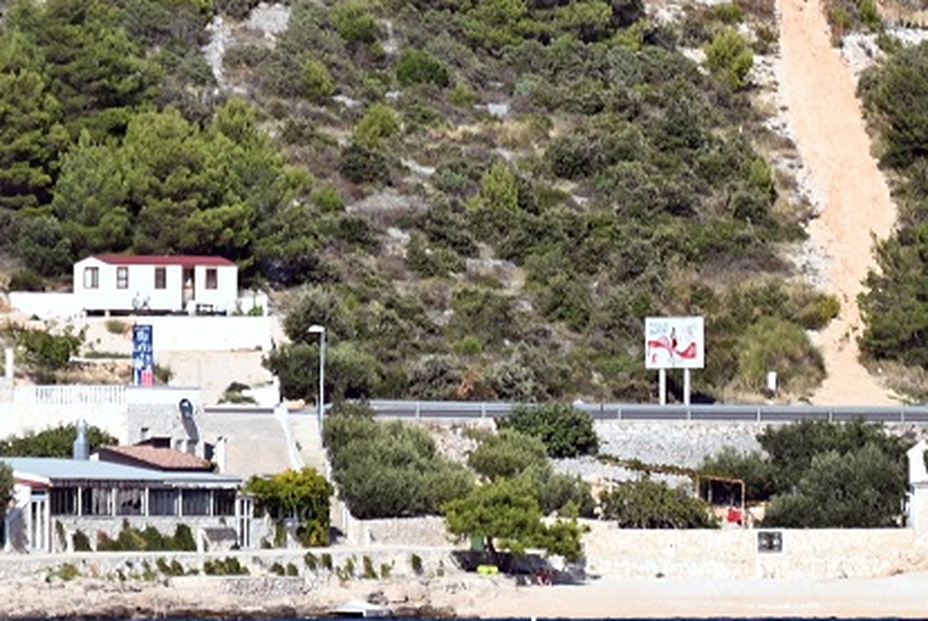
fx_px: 23353
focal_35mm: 905
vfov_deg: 1.5
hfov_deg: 2.3
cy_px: -268
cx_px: 271
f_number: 5.6
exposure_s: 1/1000
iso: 160
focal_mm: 250
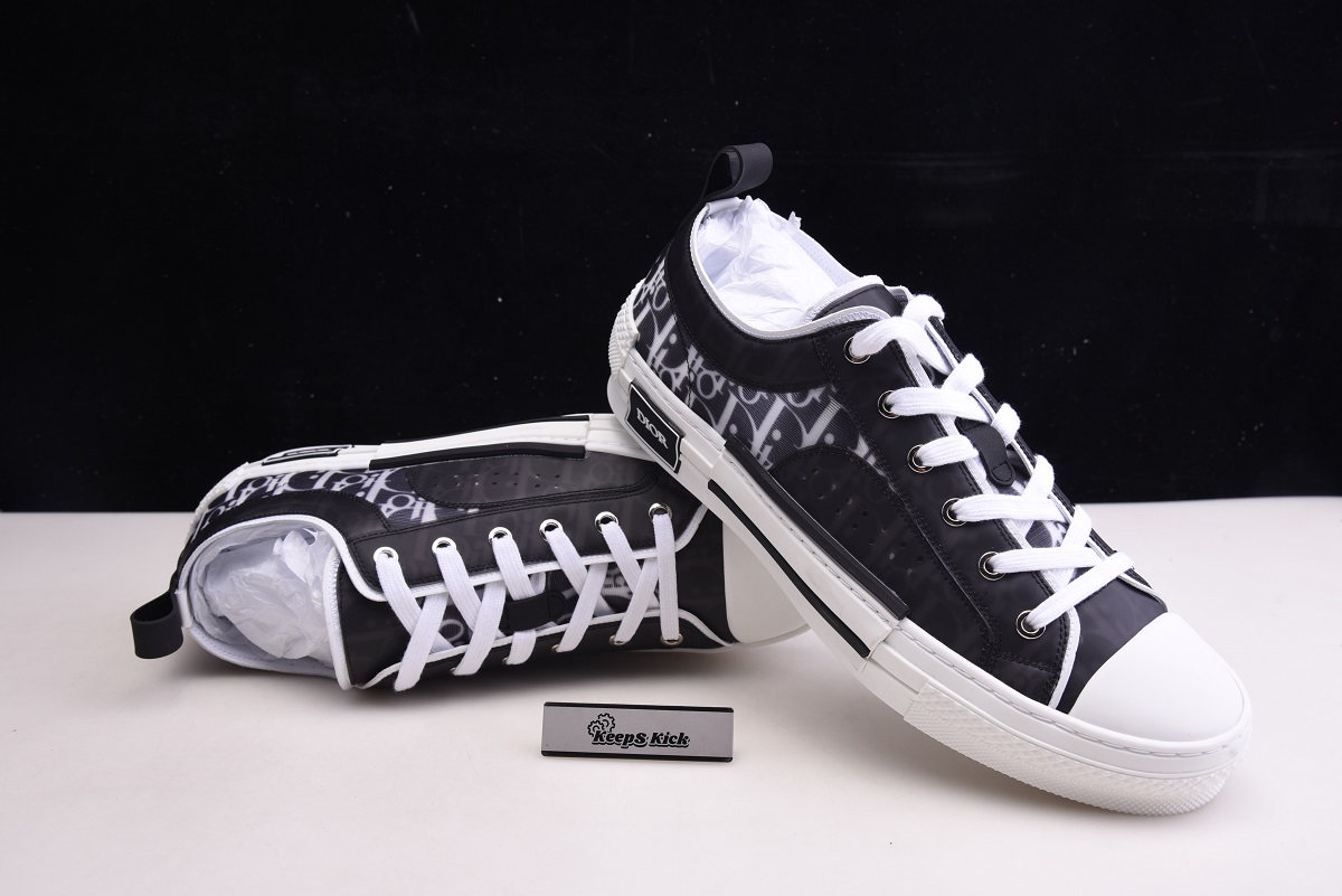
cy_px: 448
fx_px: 1417
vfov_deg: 35.1
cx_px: 671
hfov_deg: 50.7
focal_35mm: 38
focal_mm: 38
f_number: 11
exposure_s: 1/125
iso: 100
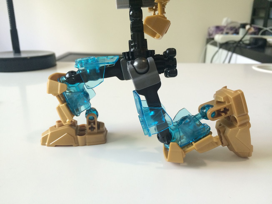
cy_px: 102
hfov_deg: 61.7
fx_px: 228
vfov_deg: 48.2
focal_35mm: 29
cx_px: 136
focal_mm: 4.15
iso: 80
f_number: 2.2
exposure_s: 1/30
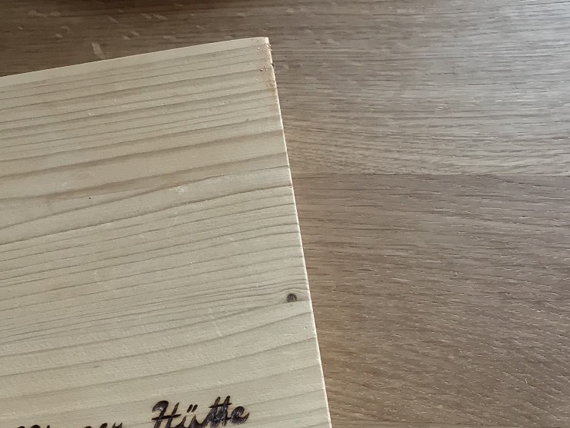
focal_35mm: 76
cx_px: 198
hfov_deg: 25.5
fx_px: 1251
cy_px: 492
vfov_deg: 18.5
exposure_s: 1/33
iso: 40
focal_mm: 3.99
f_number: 1.8
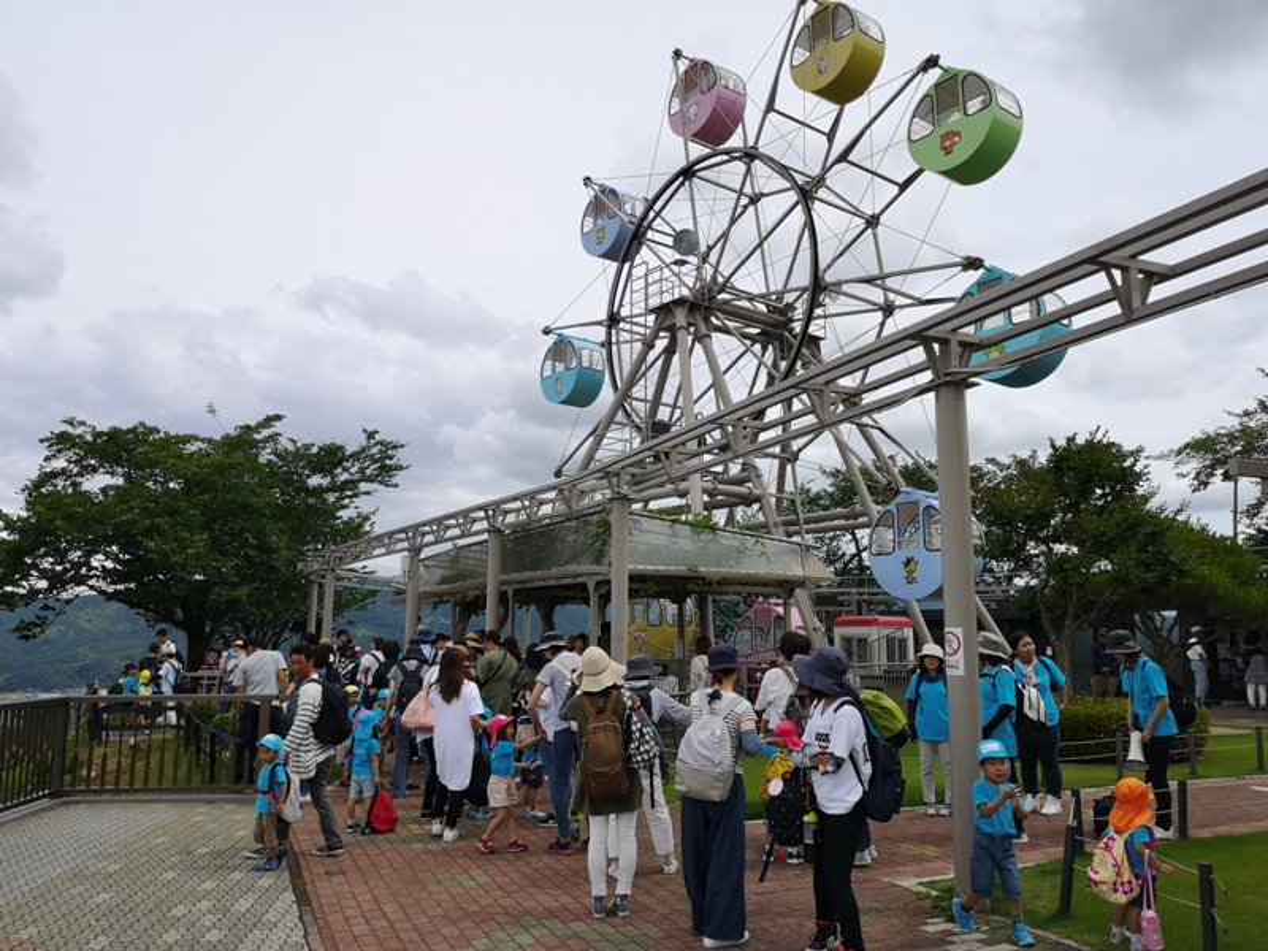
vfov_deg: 51.4
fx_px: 989
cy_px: 476
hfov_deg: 65.3
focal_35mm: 27
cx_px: 634
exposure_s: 1/3155
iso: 50
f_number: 1.8
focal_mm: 3.95
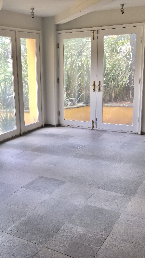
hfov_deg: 28.8
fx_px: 280
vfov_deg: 49.4
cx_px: 49
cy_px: 129
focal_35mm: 41
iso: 25
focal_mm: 3.99
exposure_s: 1/40
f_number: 1.8
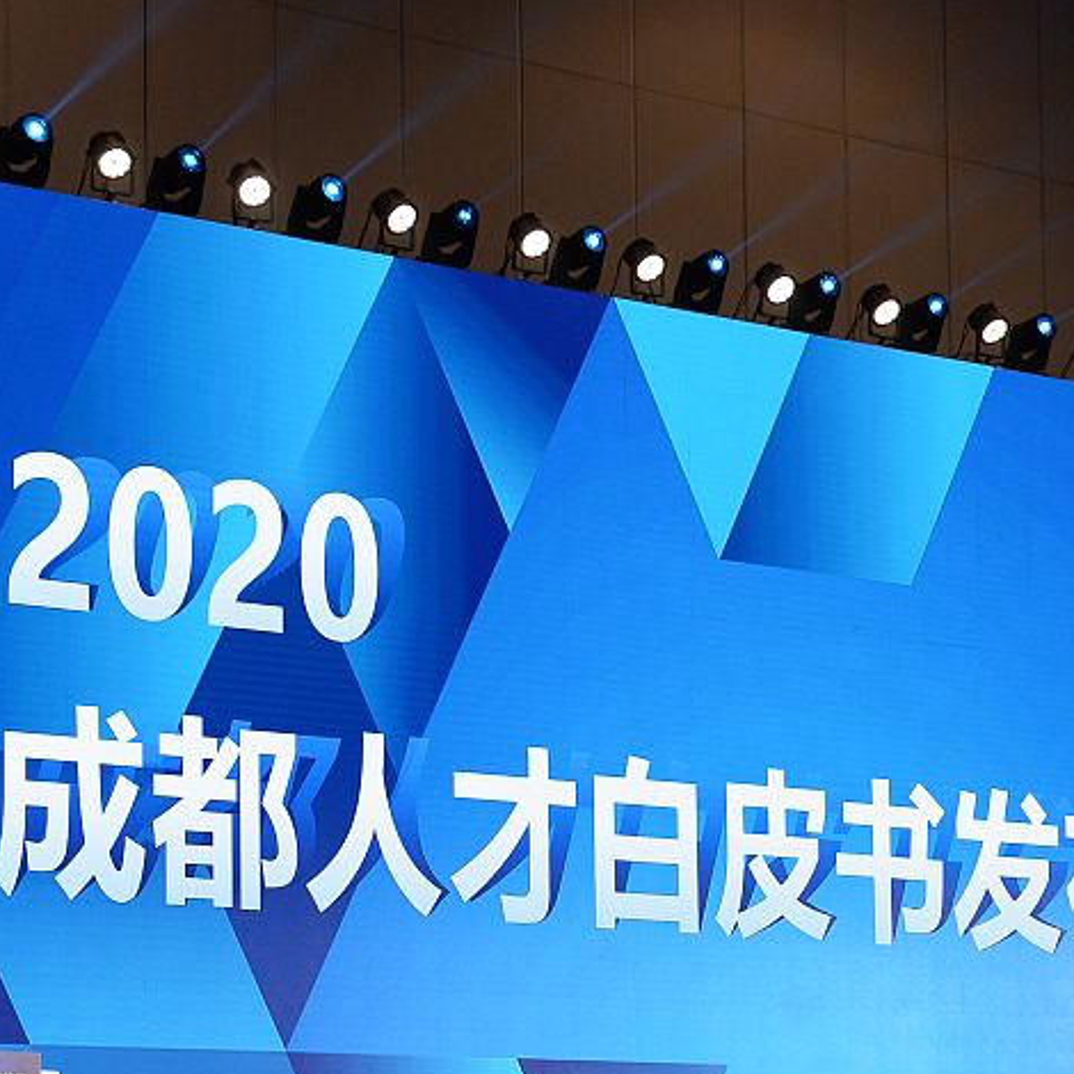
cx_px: 599
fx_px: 3651
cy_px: 869
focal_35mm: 104
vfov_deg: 16.6
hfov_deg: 16.7
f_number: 4
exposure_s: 1/200
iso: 1250
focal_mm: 48
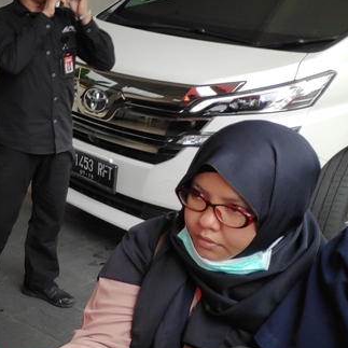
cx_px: -195
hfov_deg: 23.4
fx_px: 637
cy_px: 186
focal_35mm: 56
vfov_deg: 30.5
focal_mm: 3.94
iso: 100
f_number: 1.9
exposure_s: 1/168
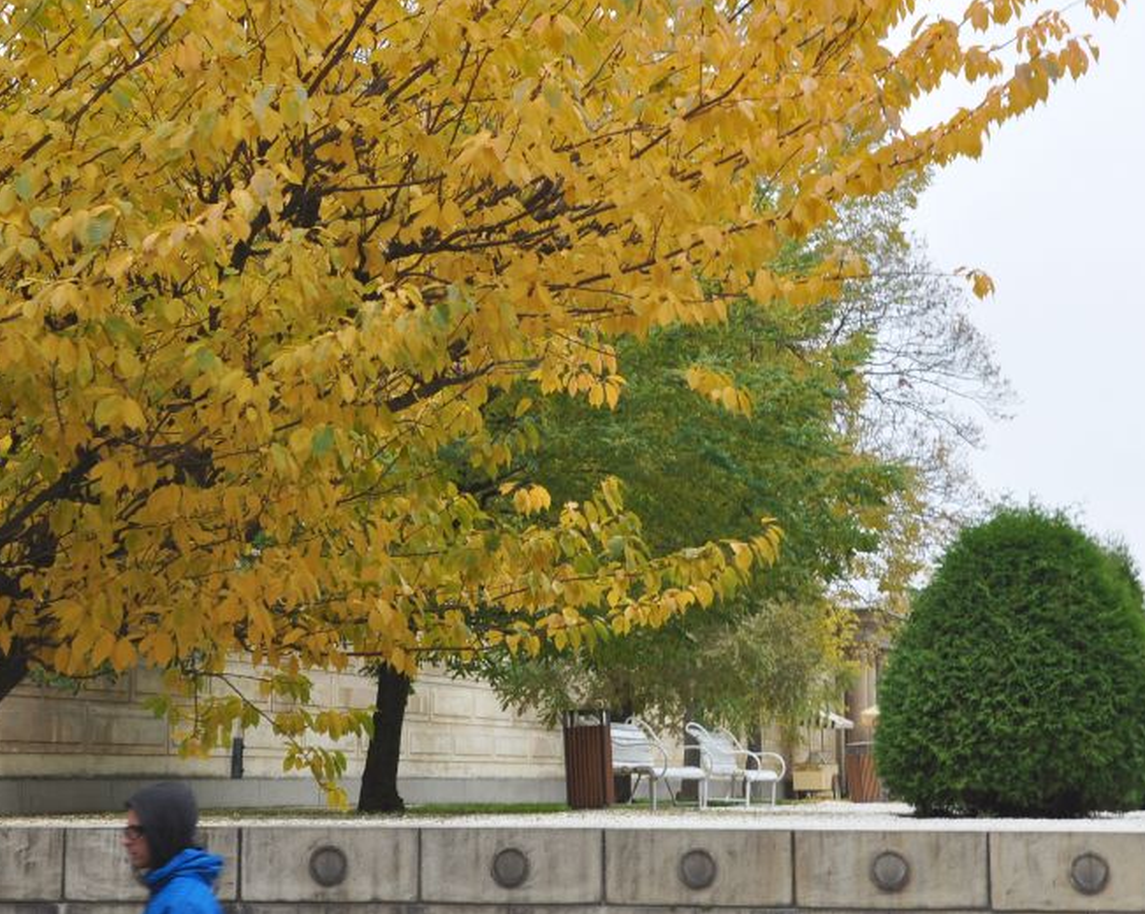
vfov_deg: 18.5
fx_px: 2811
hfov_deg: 23.0
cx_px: 593
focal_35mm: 83
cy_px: 358
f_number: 8
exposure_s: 1/60
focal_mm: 32
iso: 200
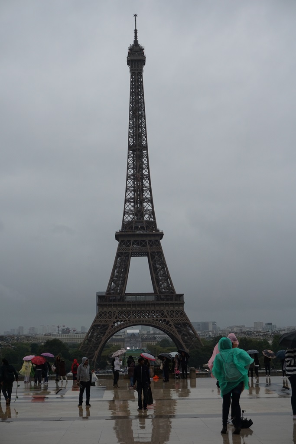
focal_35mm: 58
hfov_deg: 23.2
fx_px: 721
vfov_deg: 34.2
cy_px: 222
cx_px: 148
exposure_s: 1/160
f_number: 5.6
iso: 400
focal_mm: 39
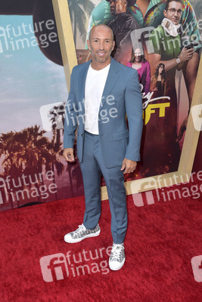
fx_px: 286
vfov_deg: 55.8
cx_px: 101
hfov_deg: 38.9
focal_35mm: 34
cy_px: 151
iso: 500
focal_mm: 34
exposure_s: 1/250
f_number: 5.6
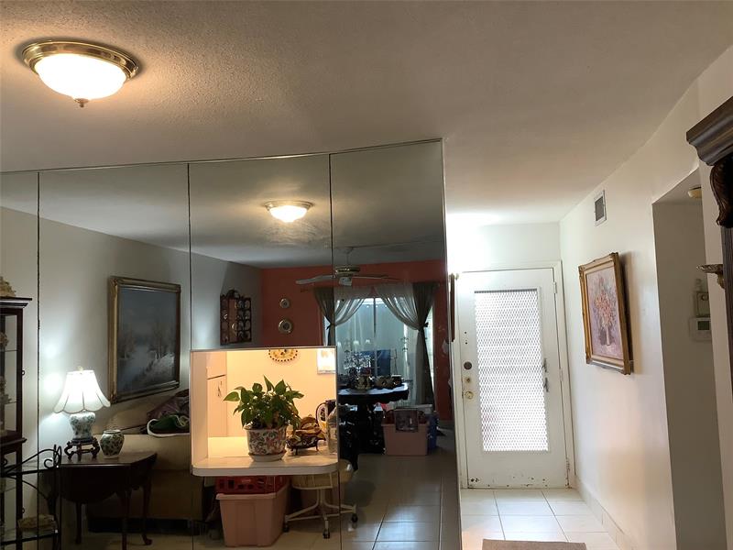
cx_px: 366
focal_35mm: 31
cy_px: 275
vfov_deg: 45.4
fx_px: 656
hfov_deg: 58.4
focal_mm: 3.3
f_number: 2.4
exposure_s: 1/60
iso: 160
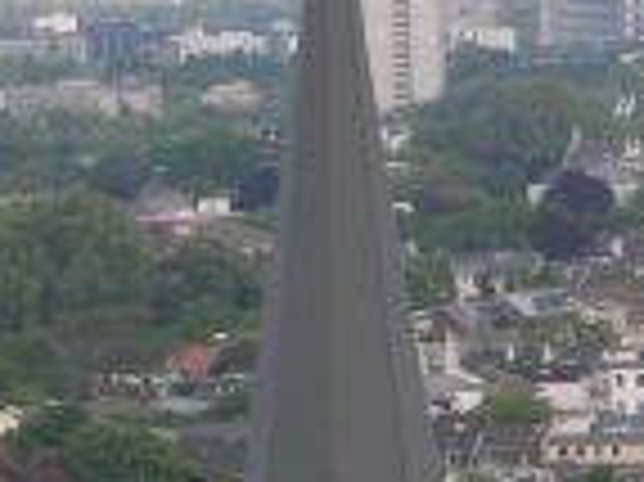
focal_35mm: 588
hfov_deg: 3.4
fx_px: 10930
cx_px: -243
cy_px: 288
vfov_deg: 2.5
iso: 50
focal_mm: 34.7
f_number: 3.8
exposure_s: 1/151
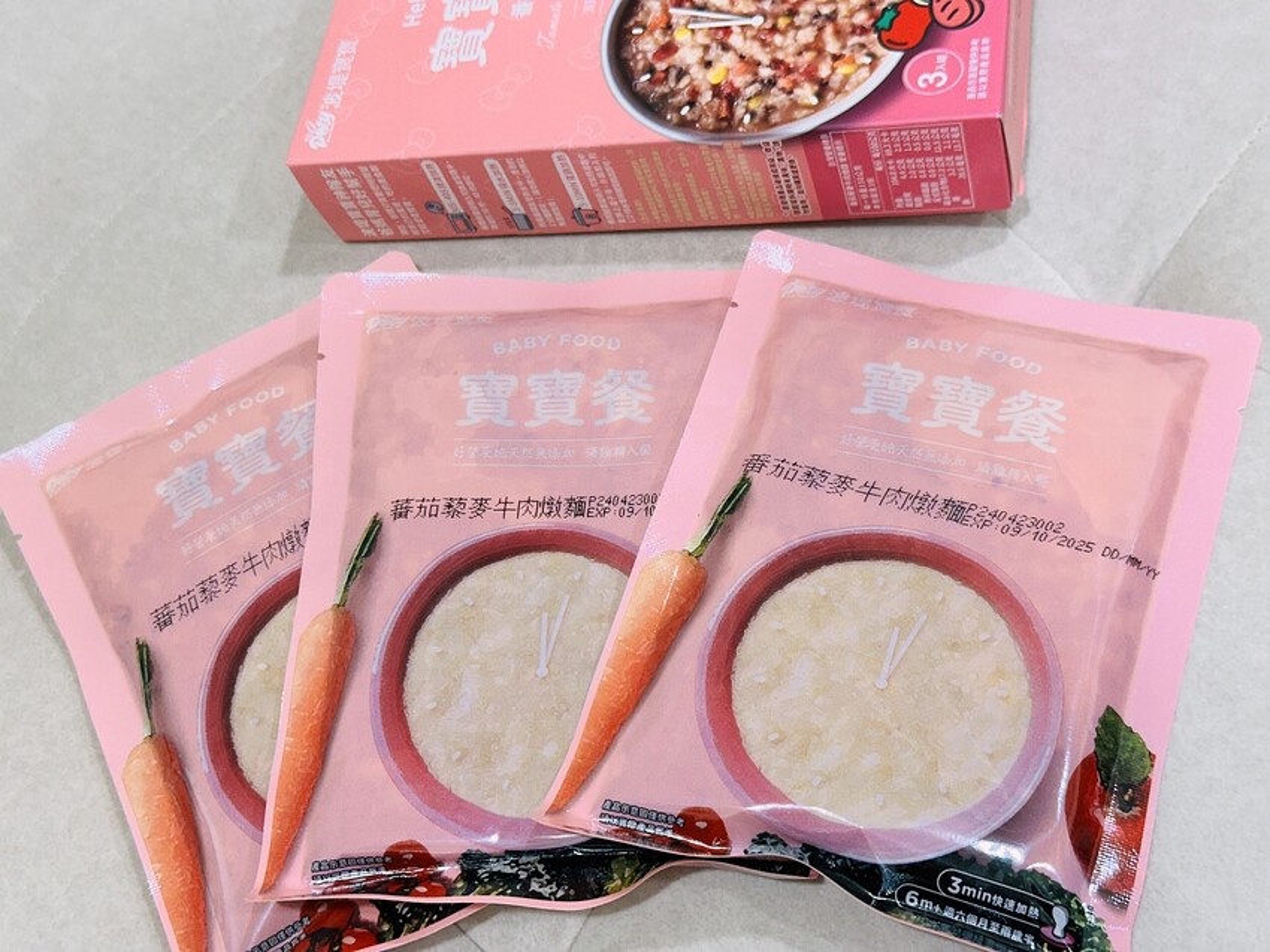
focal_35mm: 48
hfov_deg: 39.7
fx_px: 1761
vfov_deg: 30.3
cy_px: 476
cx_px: 635
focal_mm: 6.86
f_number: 1.78
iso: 80
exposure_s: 1/60
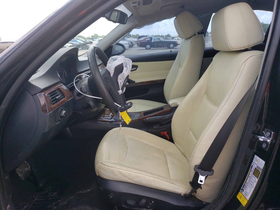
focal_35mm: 26
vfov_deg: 53.1
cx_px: 140
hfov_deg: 67.3
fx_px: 210
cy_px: 105
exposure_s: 1/769
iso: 50
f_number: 1.5
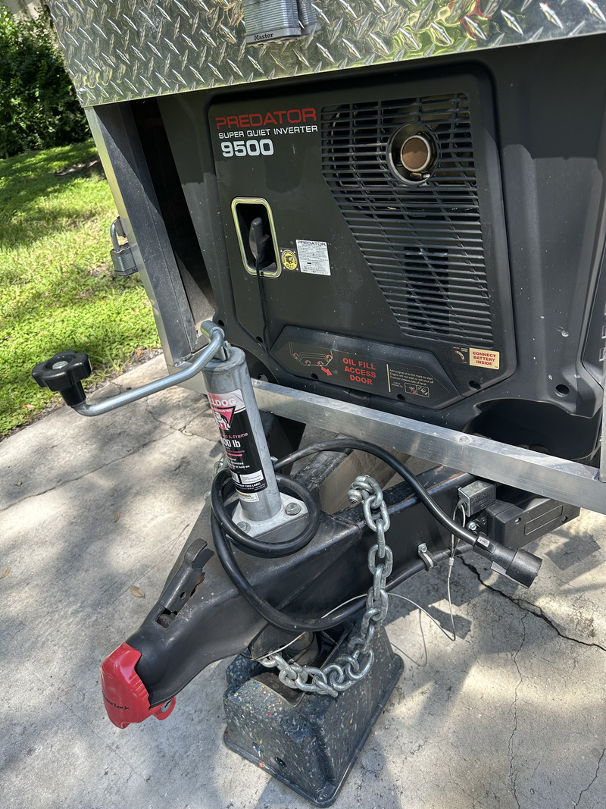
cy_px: 404
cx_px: 303
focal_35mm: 24
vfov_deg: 71.6
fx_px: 560
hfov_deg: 56.8
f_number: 1.78
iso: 80
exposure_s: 1/549
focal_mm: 6.86
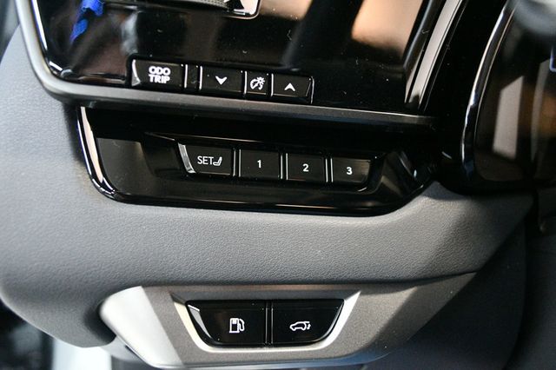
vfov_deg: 39.9
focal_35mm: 33
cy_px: 185
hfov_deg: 57.2
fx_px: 509
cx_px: 278
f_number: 3.8
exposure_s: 1/60
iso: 8000
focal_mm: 22
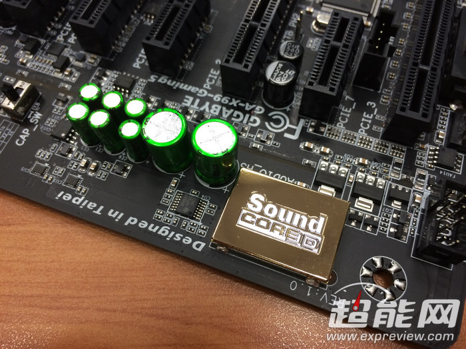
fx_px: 404
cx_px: 233
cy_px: 174
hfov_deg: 60.0
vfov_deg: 46.8
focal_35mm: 30
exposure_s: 1/30
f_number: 2.2
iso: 50
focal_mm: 4.12
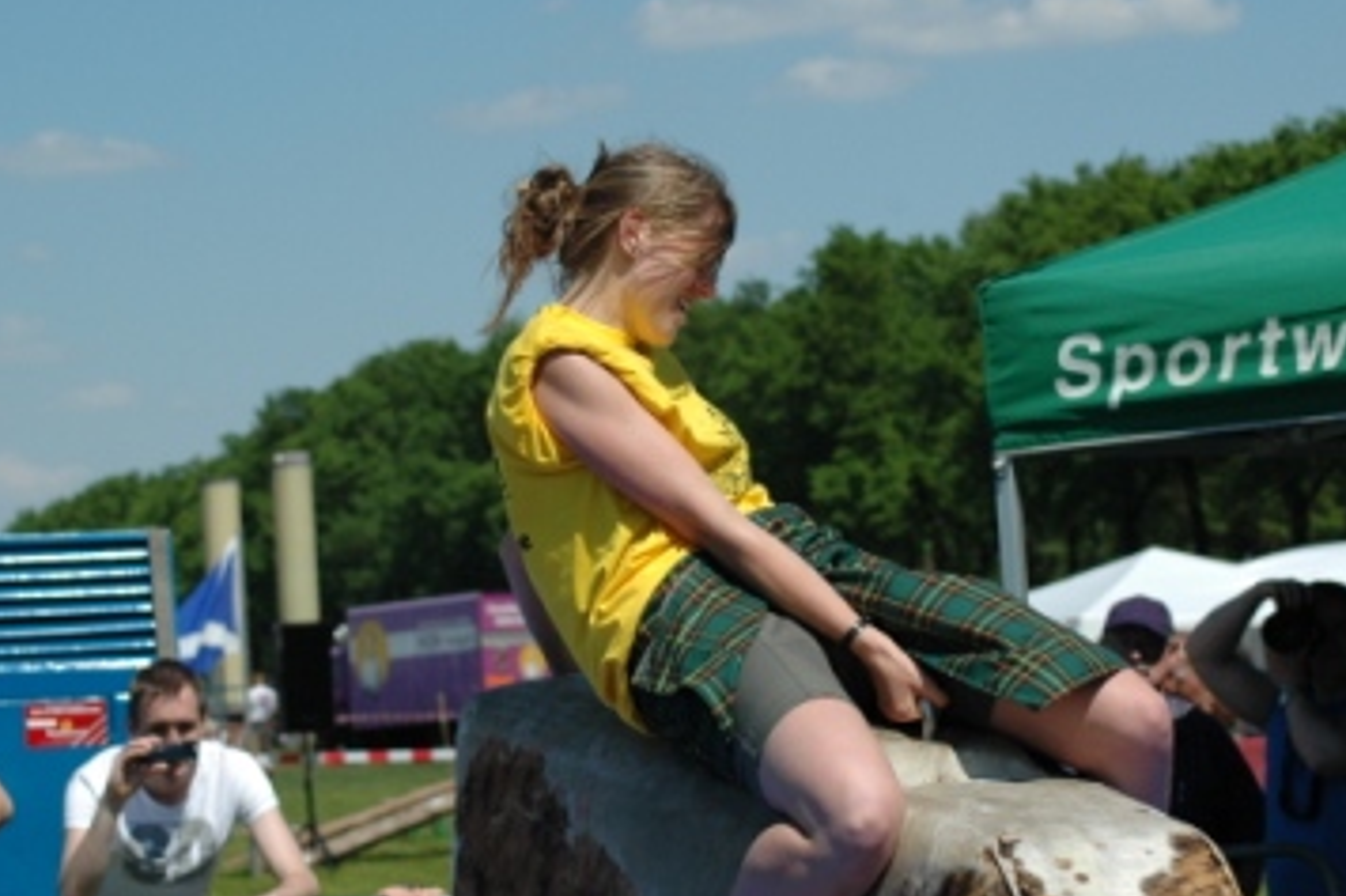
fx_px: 4933
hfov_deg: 15.5
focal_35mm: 132
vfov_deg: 10.4
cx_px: 711
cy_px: 370
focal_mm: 70
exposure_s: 1/2000
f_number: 6.3
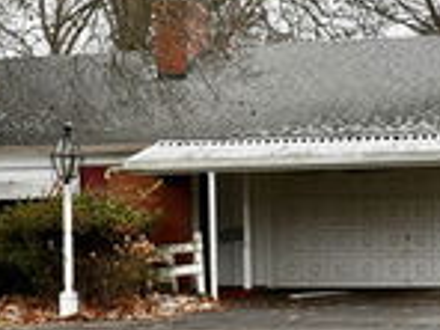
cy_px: 153
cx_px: 199
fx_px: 1436
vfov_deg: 13.1
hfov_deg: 17.4
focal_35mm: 113
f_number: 5
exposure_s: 1/100
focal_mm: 23
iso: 400
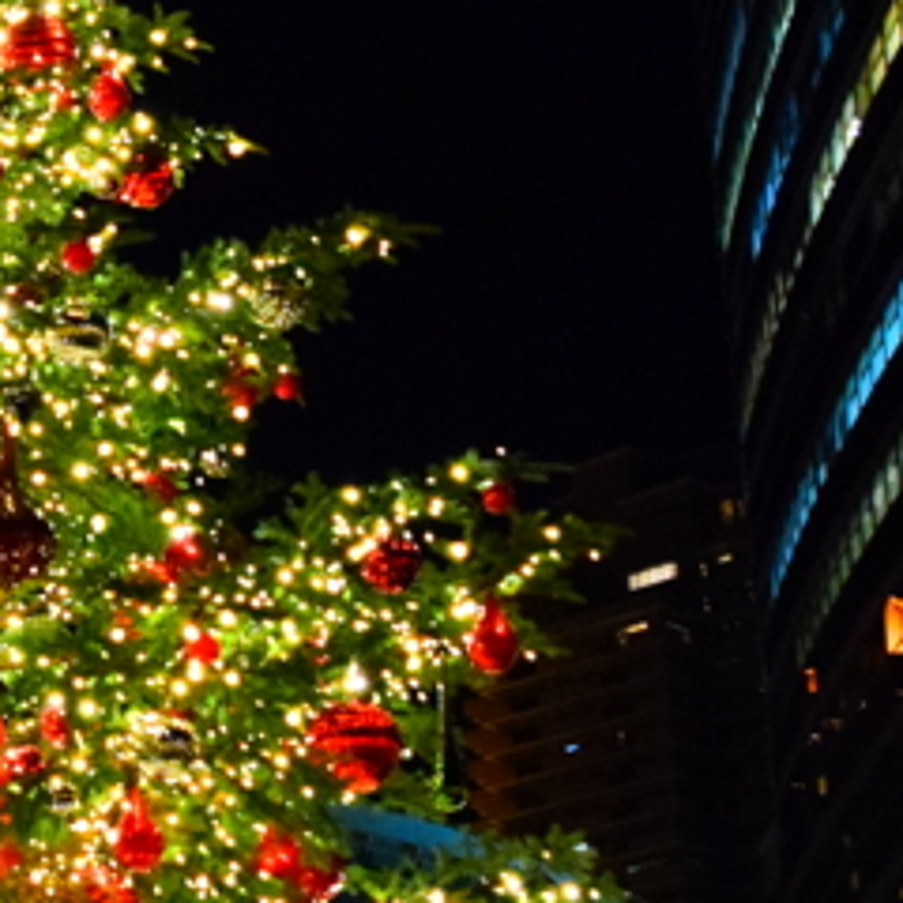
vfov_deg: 17.7
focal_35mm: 98
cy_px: 463
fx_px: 2892
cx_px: -79
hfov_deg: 17.2
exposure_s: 1/60
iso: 3200
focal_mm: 18
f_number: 3.5
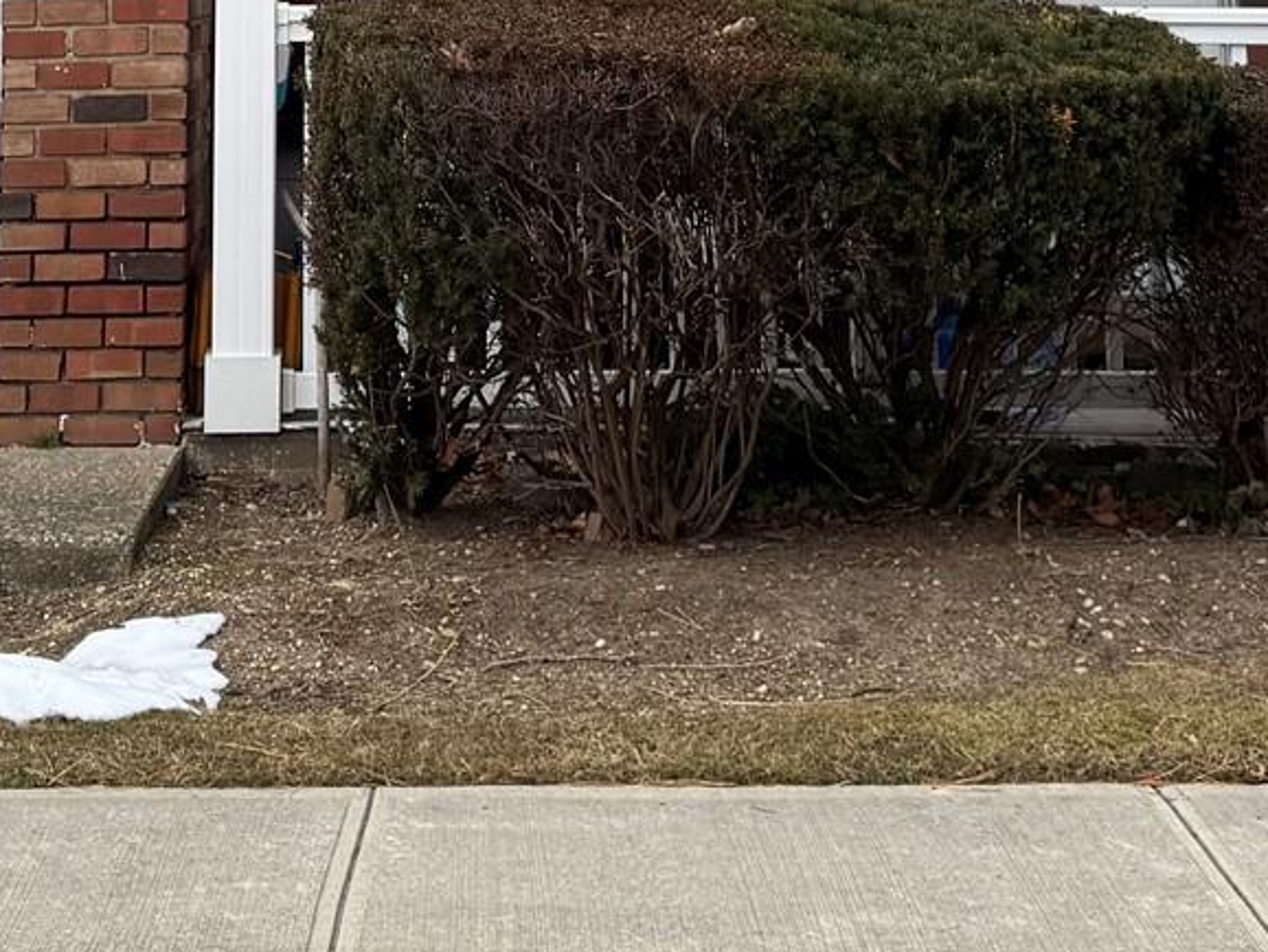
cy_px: -509
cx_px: 467
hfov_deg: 22.9
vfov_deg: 15.8
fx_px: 3115
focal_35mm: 85
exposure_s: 1/121
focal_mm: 6.76
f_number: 1.78
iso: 80
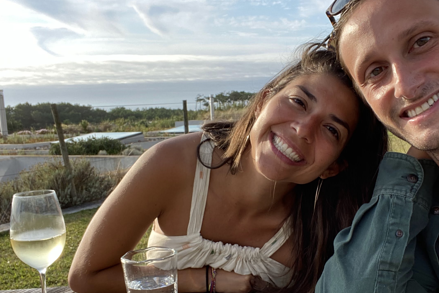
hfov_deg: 43.5
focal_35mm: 45
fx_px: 549
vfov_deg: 29.8
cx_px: 253
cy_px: 177
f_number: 2.2
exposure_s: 1/259
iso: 25
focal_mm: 2.71
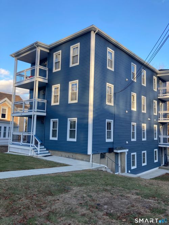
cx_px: 84
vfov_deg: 63.5
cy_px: 112
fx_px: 182
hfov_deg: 49.7
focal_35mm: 28
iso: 20
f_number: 1.8
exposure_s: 1/298
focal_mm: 3.99
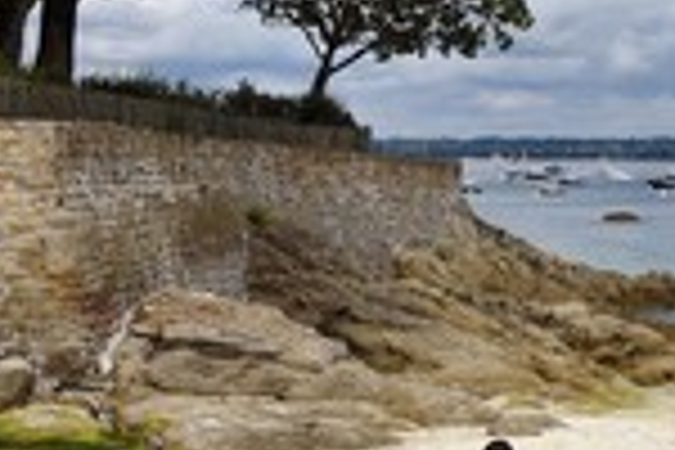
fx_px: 1894
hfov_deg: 18.9
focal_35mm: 101
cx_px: 848
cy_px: 153
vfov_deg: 13.5
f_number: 7.1
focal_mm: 36
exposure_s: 1/1600
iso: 200
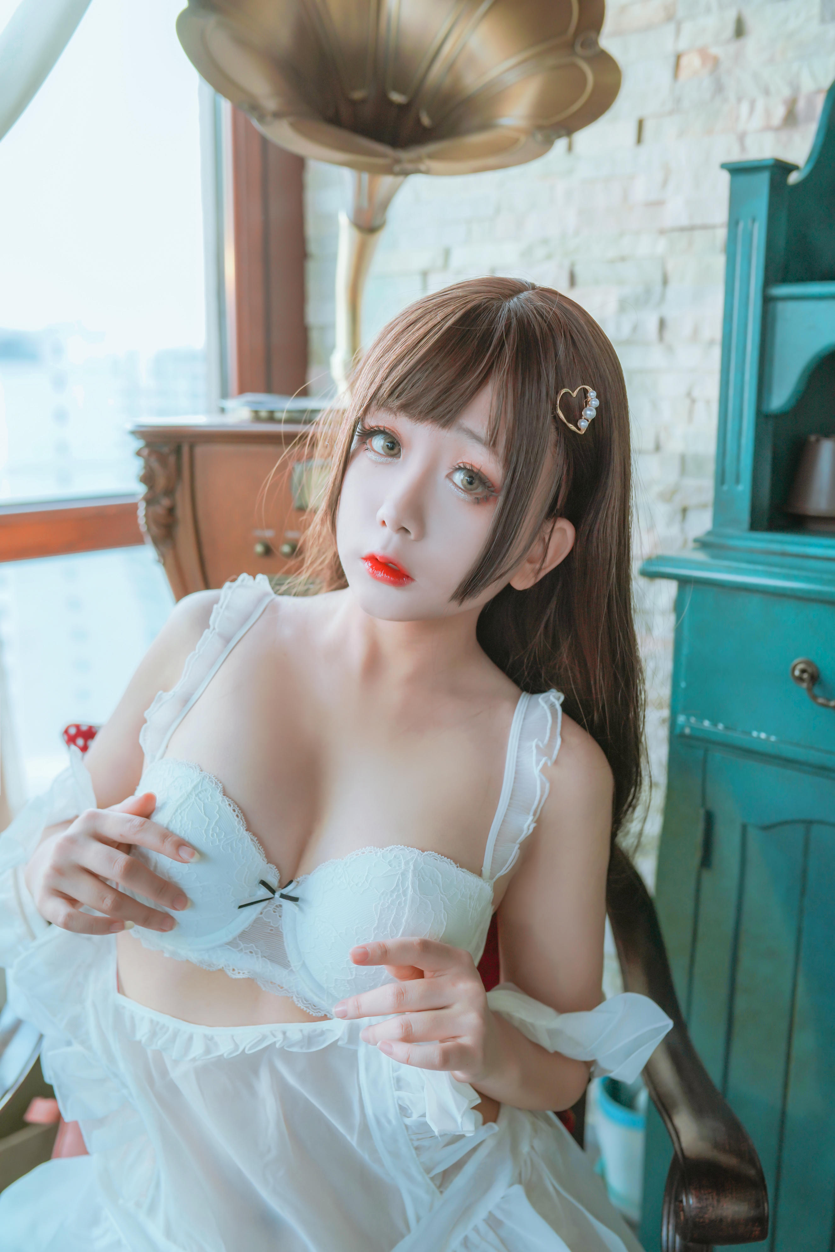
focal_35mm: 35
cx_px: 418
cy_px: 626
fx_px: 1217
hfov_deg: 37.9
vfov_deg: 54.4
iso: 500
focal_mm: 35
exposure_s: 1/50
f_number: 3.5
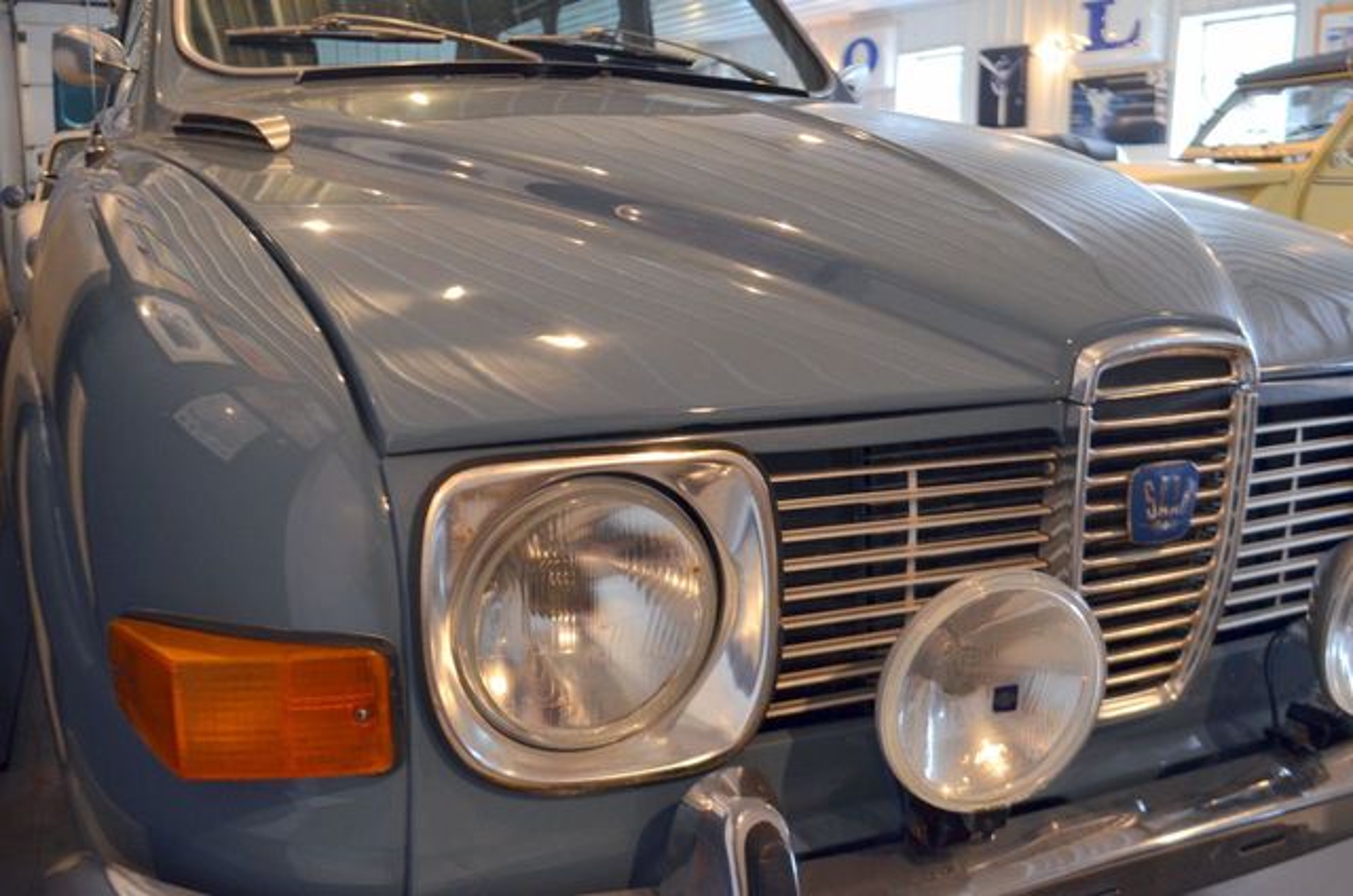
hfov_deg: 57.3
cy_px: 448
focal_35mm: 33
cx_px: 676
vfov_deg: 39.8
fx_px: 1238
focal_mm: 22
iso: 800
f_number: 4
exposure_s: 1/40
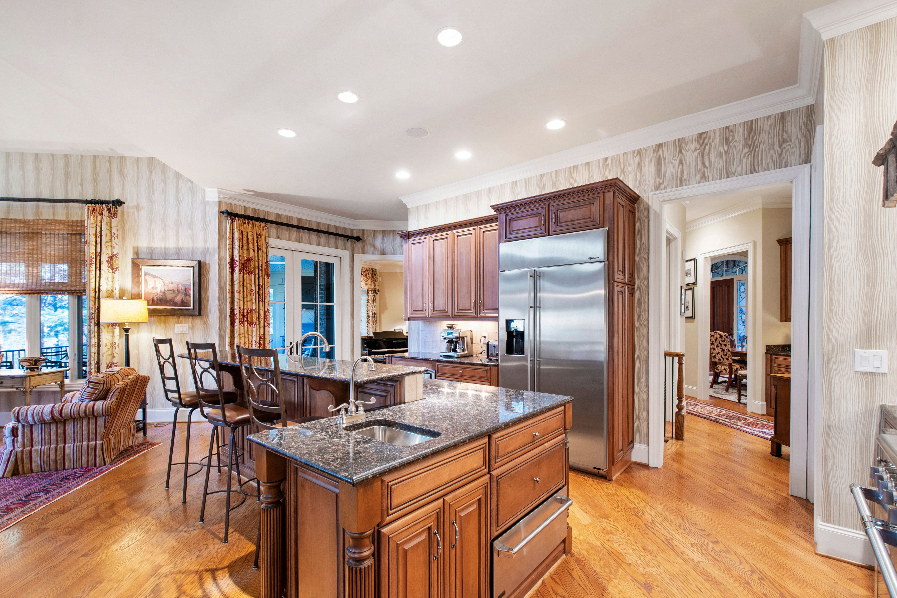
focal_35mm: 15
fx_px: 374
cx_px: 448
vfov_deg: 77.3
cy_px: 299
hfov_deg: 100.4
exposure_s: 2.5
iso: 100
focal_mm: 10
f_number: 8
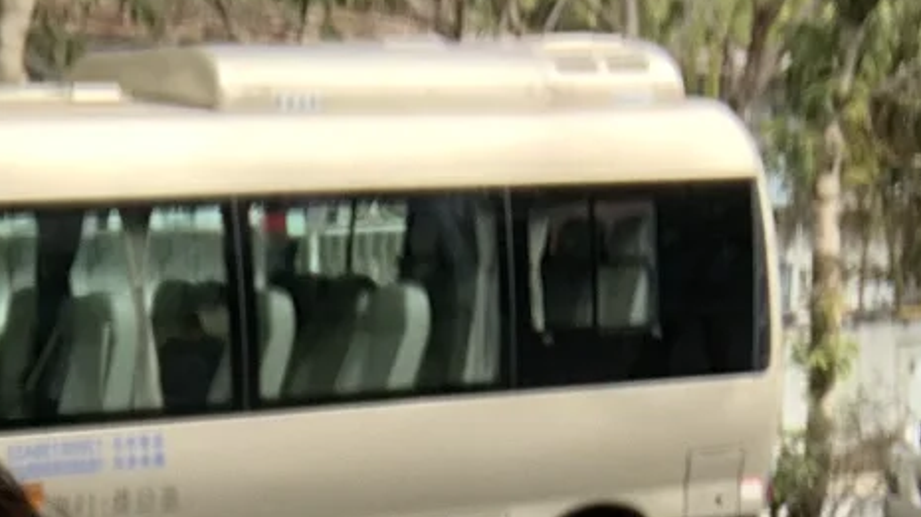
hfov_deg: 19.3
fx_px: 2636
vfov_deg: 9.7
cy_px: 1309
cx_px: 40
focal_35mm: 108
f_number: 2.2
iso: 16
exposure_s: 1/161
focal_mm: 2.87
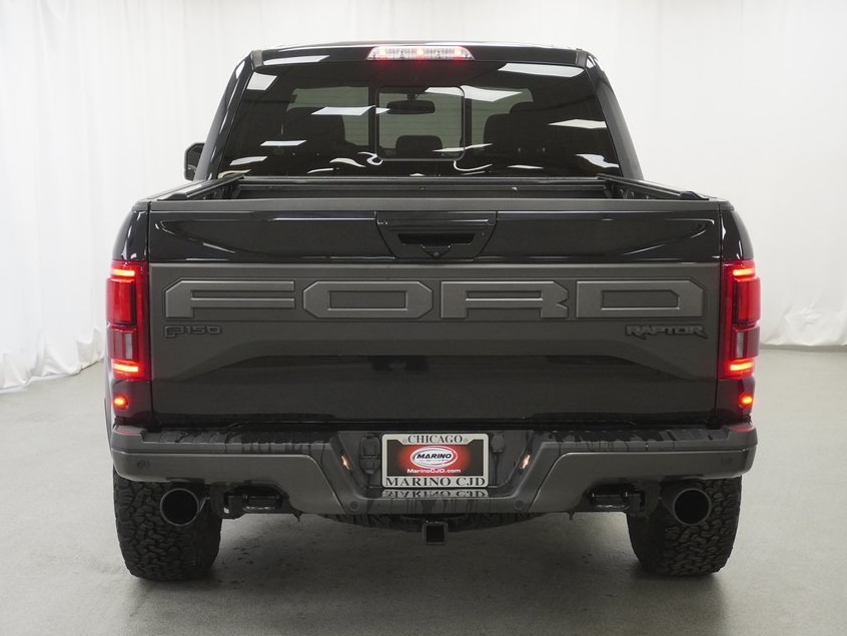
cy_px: 339
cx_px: 409
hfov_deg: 33.4
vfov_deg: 25.4
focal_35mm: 58
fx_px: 1409
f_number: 6.3
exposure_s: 1/80
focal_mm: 33
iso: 1600
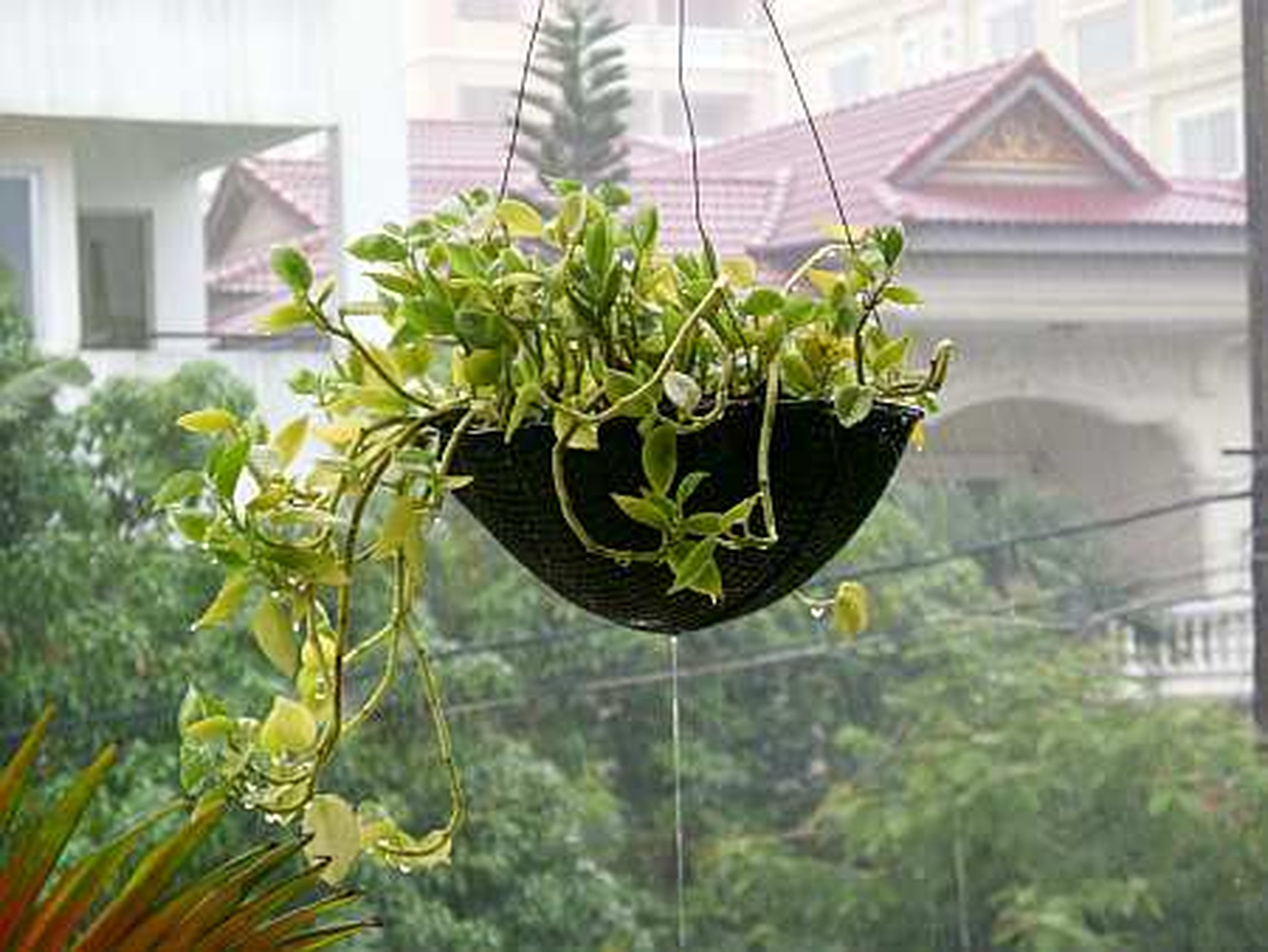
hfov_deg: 17.3
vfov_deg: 13.0
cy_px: 476
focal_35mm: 114
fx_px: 4178
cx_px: 634
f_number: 3.7
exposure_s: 1/23
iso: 100
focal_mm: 18.9
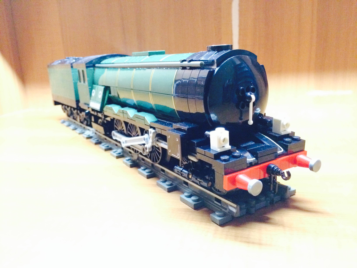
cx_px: 178
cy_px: 134
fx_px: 309
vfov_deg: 46.8
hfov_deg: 60.0
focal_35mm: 30
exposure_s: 1/15
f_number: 2.2
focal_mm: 4.12
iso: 640
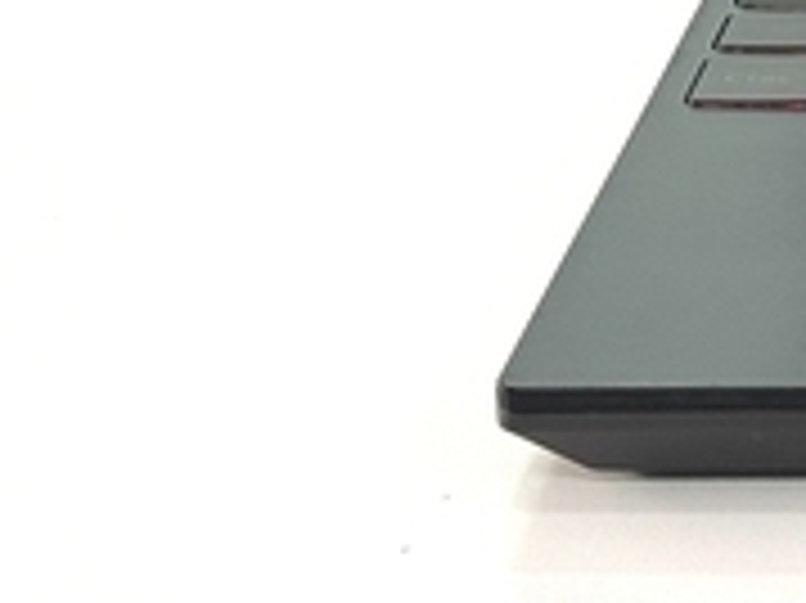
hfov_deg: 8.6
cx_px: 1693
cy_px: -580
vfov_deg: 6.7
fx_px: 5003
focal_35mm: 215
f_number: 1.78
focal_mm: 6.76
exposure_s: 1/154
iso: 50
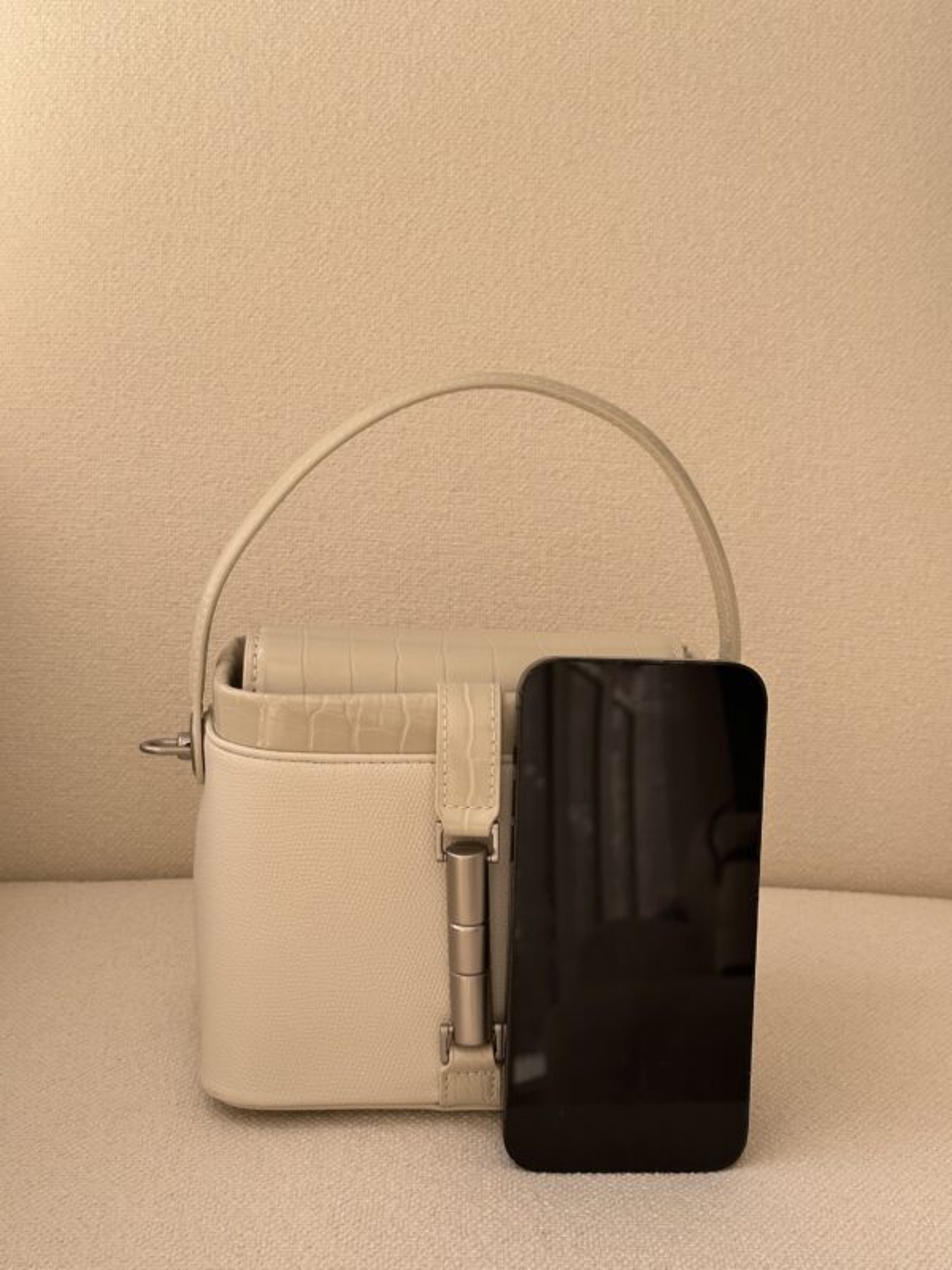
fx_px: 1760
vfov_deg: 39.7
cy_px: 635
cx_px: 476
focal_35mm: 48
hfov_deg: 30.3
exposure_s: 1/238
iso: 50
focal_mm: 6.86
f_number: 1.78
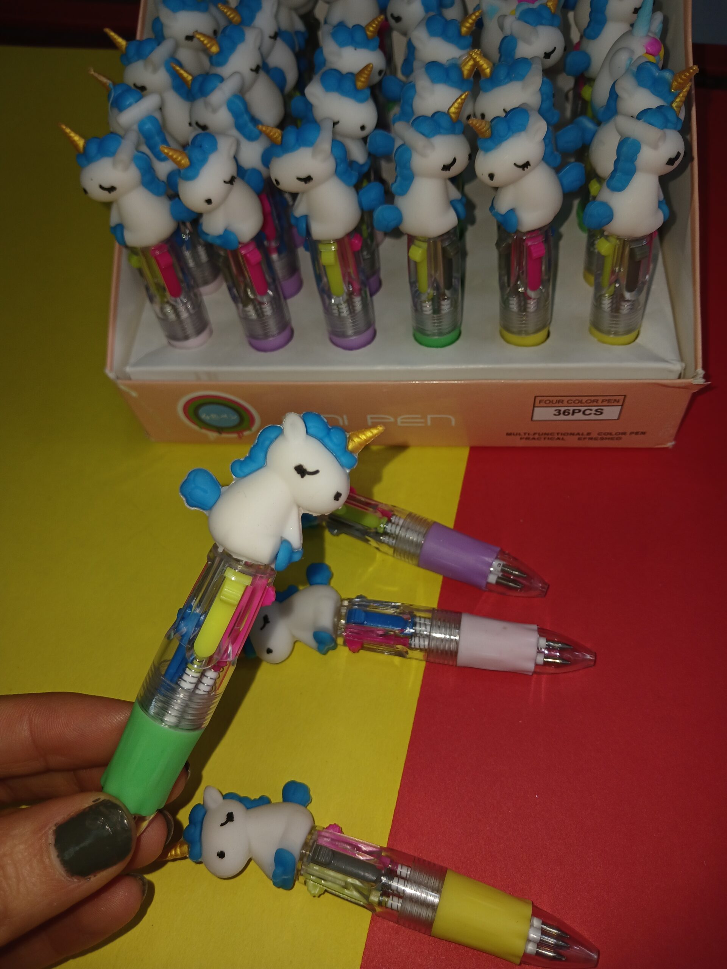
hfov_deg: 51.4
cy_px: 484
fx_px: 756
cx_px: 364
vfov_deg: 65.3
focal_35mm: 27
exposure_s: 1/122
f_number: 1.8
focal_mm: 4
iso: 20
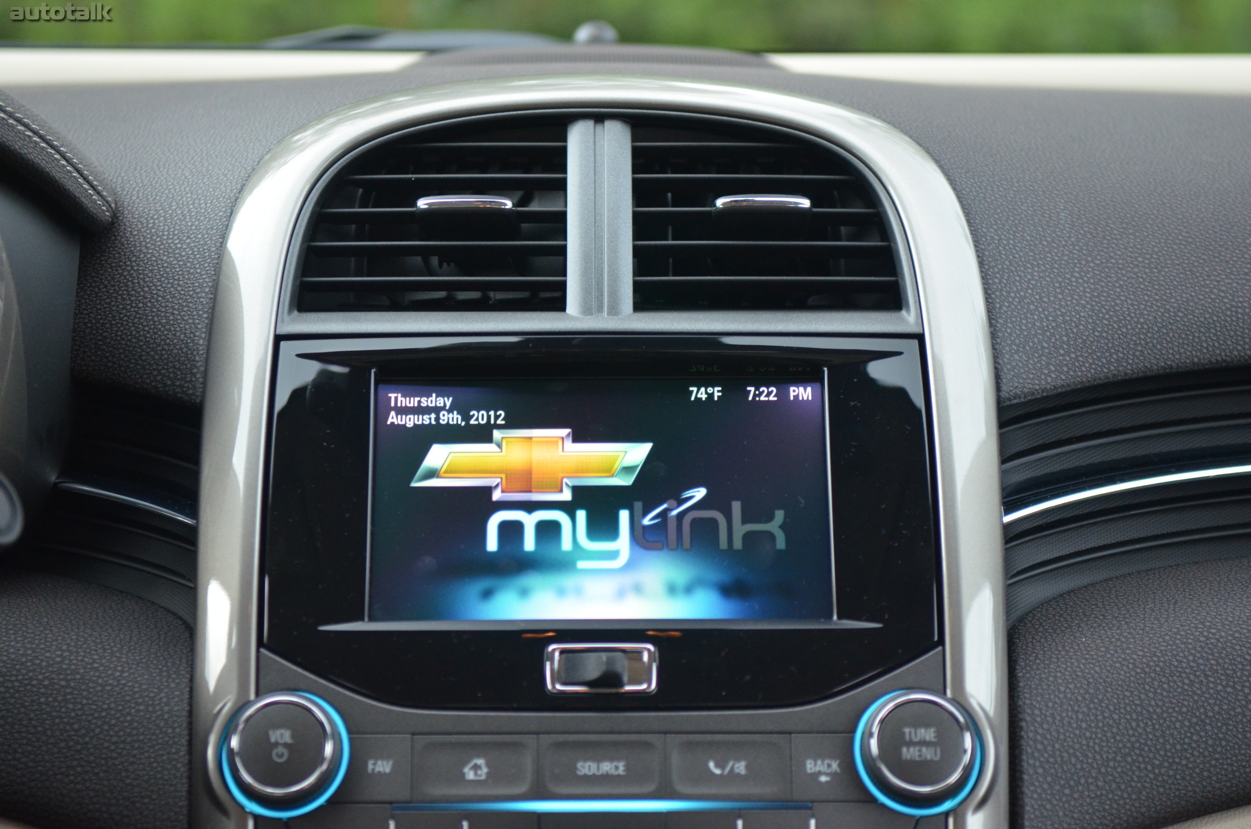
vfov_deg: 16.5
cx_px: 626
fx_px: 2861
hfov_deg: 24.7
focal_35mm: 82
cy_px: 414
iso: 1600
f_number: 2.8
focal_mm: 55
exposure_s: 1/125
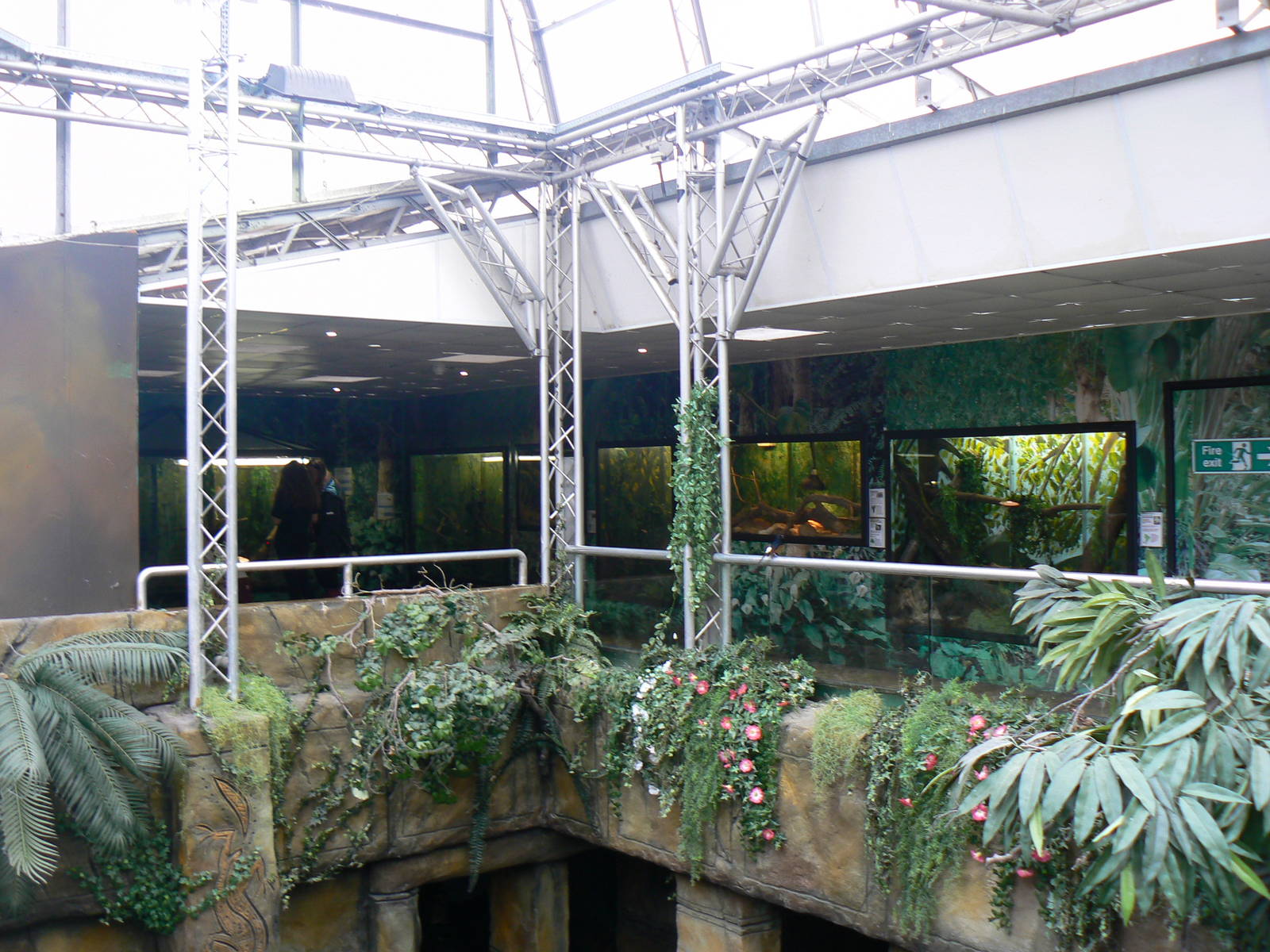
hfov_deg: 51.4
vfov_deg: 39.7
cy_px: 476
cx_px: 635
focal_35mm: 36
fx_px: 1321
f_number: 2.8
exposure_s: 1/40
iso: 80
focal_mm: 6
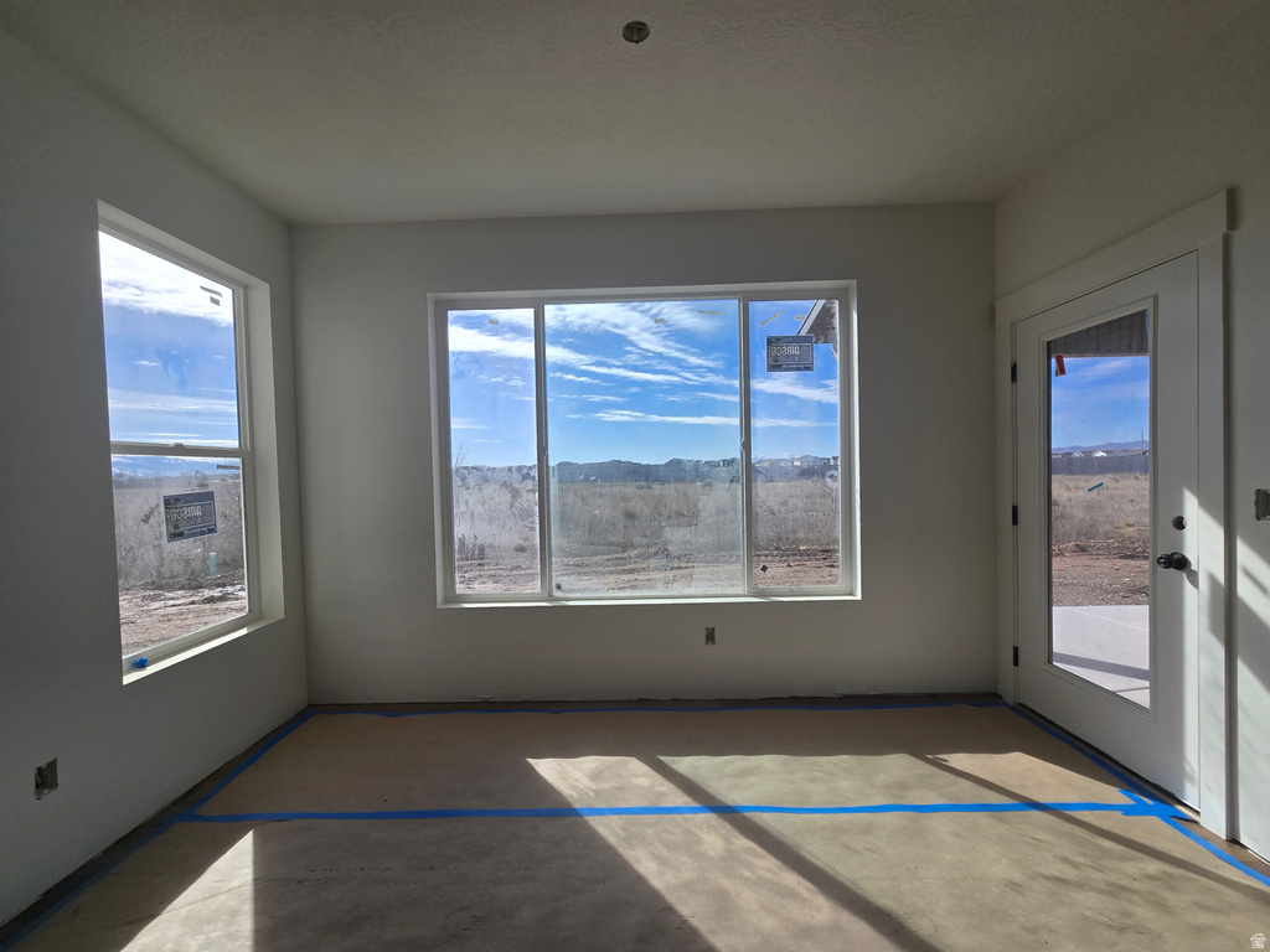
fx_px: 477
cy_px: 476
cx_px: 635
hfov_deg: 106.2
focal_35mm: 13
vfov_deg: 89.9
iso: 50
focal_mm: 2.2
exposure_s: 1/2163
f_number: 2.2
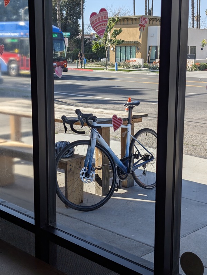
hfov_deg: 29.7
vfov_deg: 38.9
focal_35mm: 49
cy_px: 138
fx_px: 390
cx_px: 104
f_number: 1.68
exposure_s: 1/709
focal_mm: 6.9
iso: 21
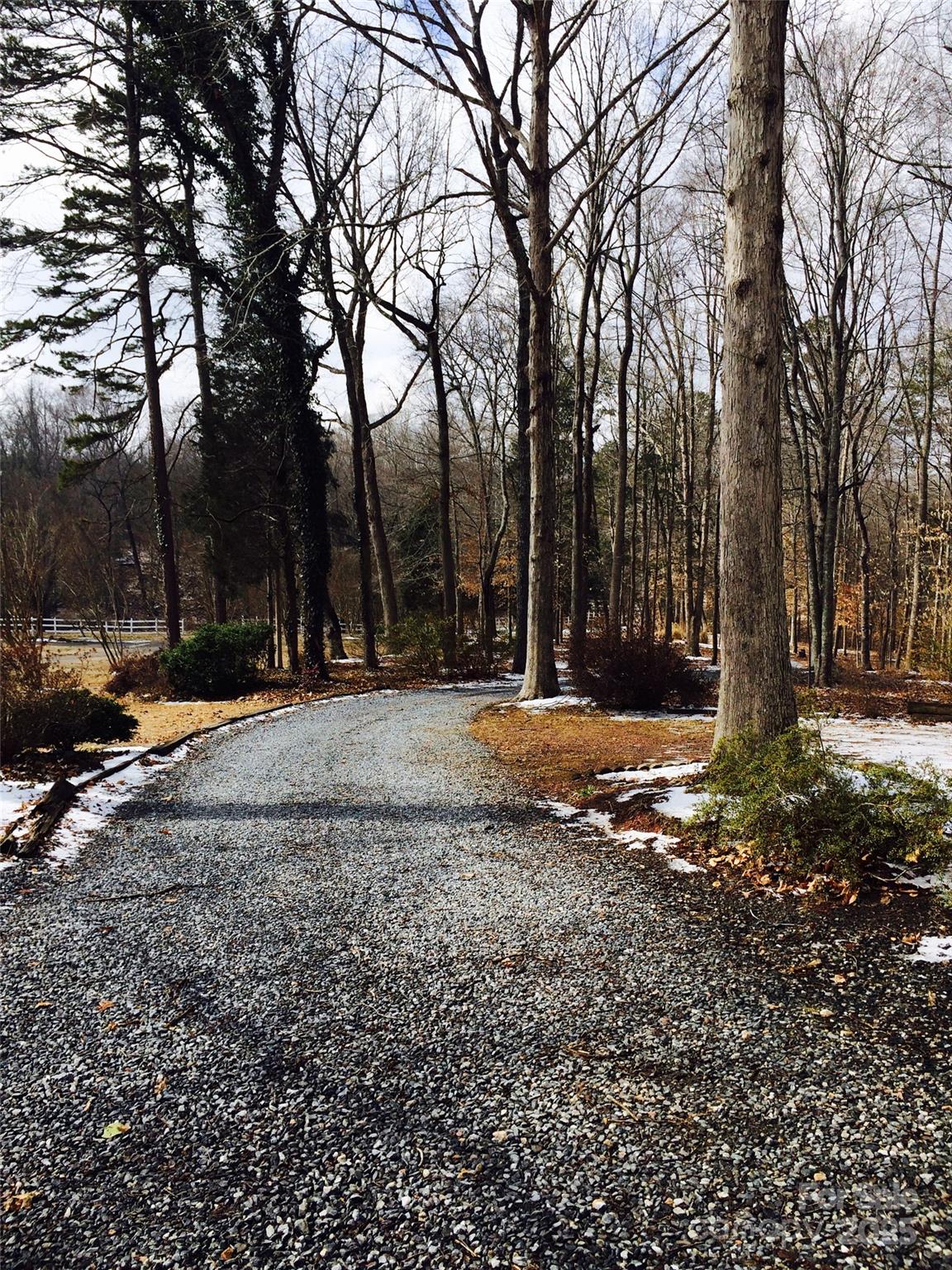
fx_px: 1063
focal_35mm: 29
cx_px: 476
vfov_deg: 61.7
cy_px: 635
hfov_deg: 48.2
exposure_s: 1/1786
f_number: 2.2
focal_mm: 4.15
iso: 32
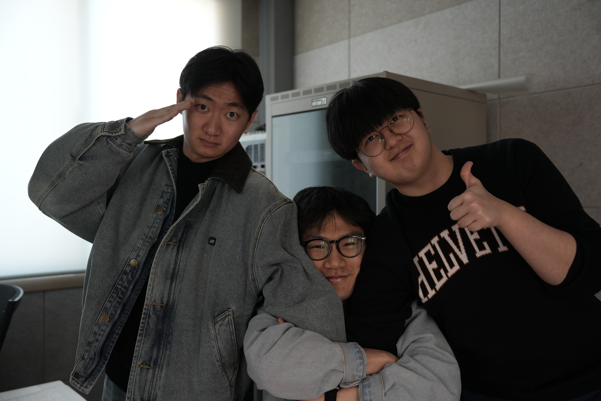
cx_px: 300
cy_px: 200
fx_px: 551
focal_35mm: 33
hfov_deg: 57.2
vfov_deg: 40.0
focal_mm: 33
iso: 400
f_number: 2.8
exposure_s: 1/80
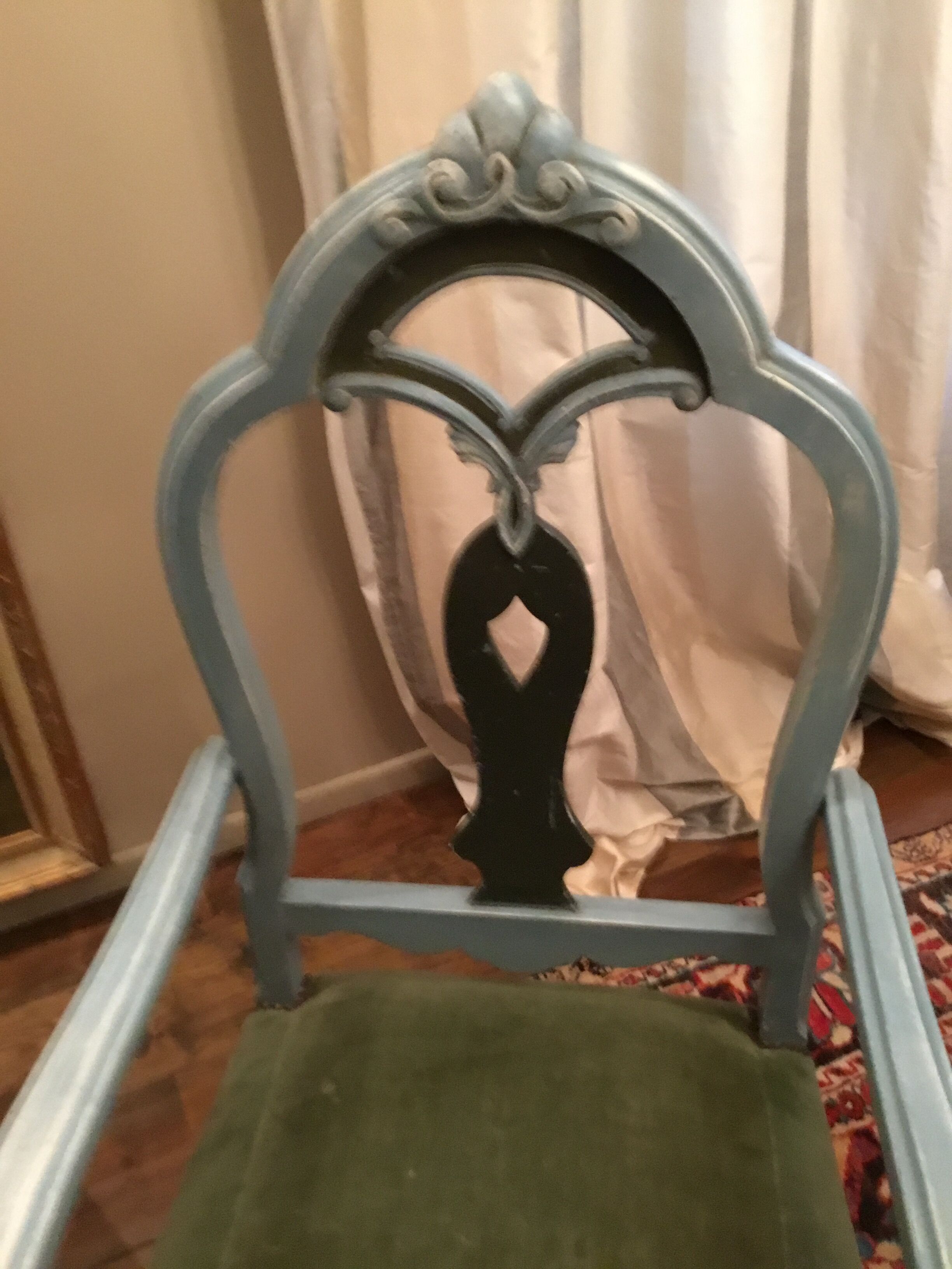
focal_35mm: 31
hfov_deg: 45.4
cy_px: 634
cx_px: 476
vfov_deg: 58.4
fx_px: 1137
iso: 500
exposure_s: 1/17
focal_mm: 3.3
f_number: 2.4
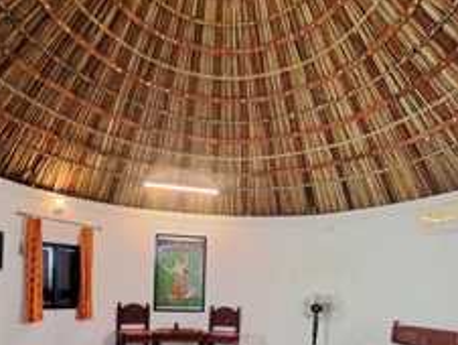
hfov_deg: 73.8
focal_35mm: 23
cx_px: 221
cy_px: 296
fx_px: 305
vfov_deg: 53.2
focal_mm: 1.74
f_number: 2.2
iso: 250
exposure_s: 1/25
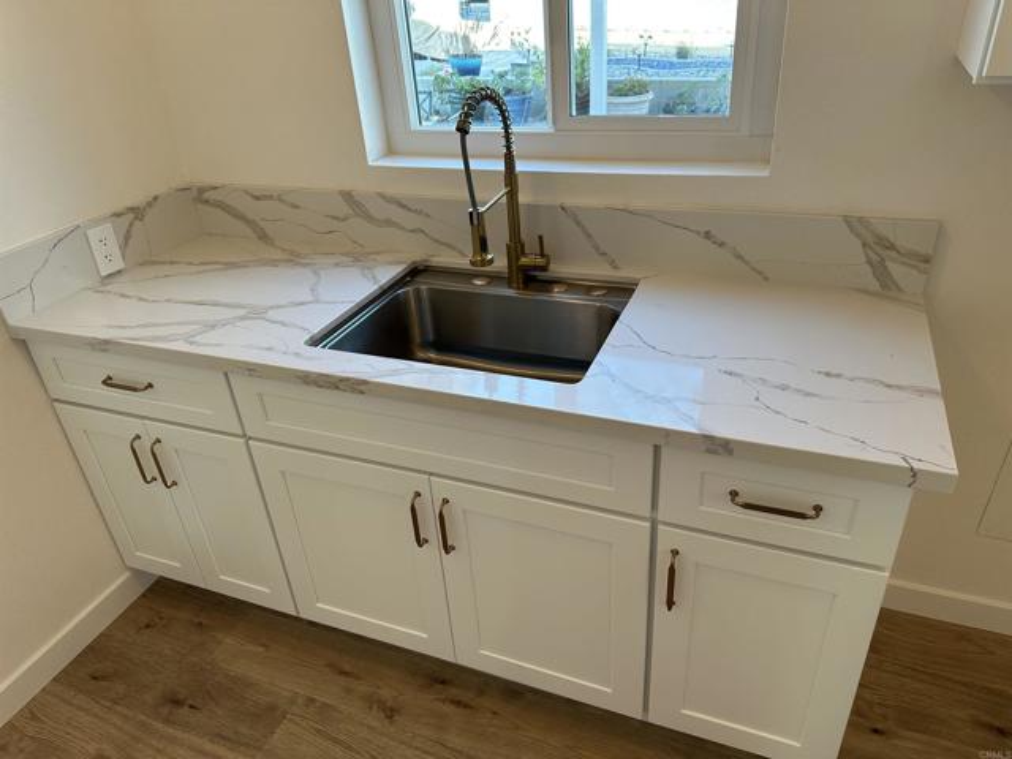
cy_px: 380
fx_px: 702
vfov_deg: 56.8
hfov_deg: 71.6
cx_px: 506
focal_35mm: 24
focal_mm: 6.86
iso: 125
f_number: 1.78
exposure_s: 1/120
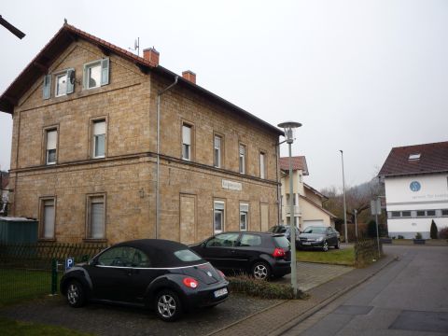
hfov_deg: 56.8
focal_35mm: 32
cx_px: 224
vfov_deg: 44.2
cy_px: 168
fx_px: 414
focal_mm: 5.2
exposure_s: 1/160
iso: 100
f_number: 4
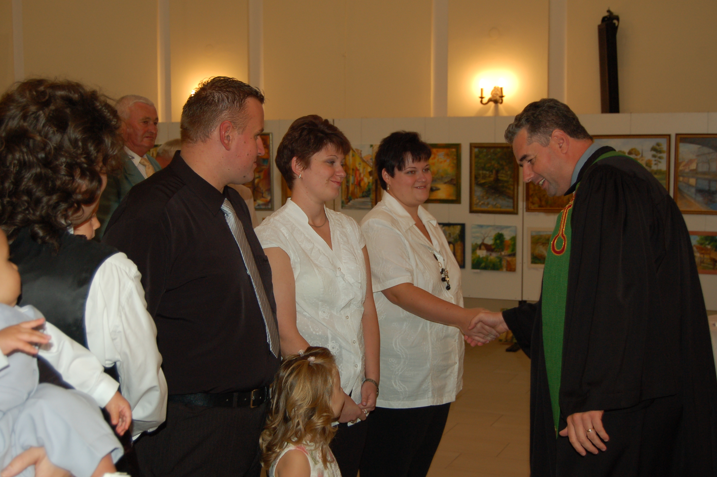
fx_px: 986
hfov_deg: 40.0
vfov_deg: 27.2
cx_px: 359
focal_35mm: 50
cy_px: 239
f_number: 4.5
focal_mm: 31
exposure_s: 1/60
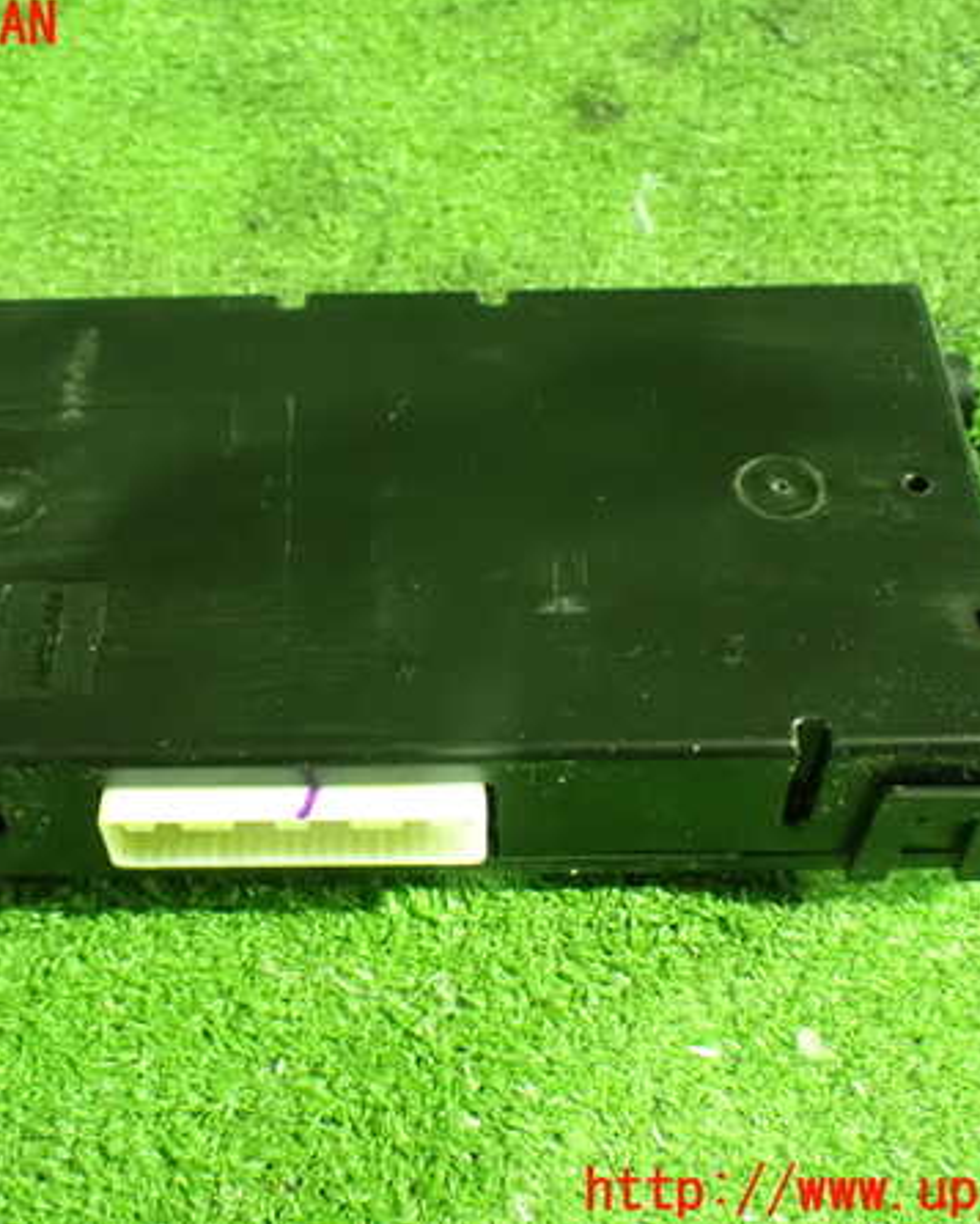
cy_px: 609
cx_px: 382
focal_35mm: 42
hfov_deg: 35.5
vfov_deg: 43.8
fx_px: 1522
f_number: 2.4
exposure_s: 1/20
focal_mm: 5.79
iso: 1600
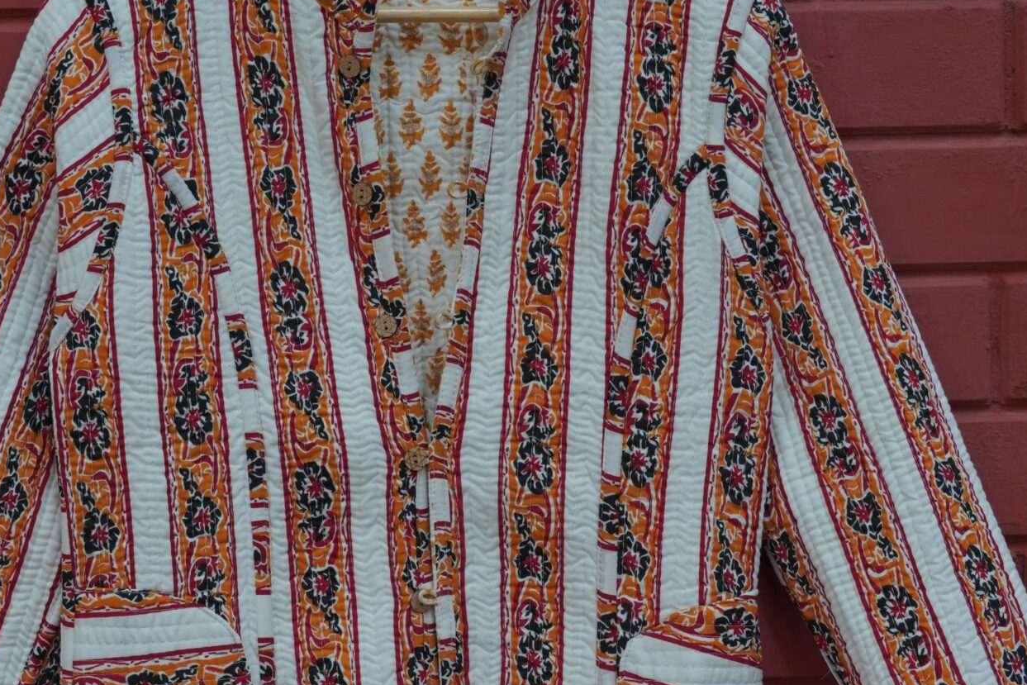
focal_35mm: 103
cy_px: 555
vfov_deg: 13.2
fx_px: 2938
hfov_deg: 19.8
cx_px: 447
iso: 400
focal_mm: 50
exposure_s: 1/200
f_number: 8
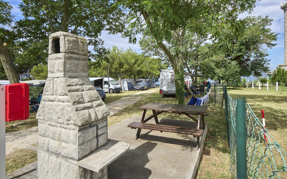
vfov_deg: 64.7
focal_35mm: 18
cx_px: 170
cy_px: 76
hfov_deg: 90.1
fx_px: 141
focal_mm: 14
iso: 64
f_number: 7.1
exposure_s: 1/250
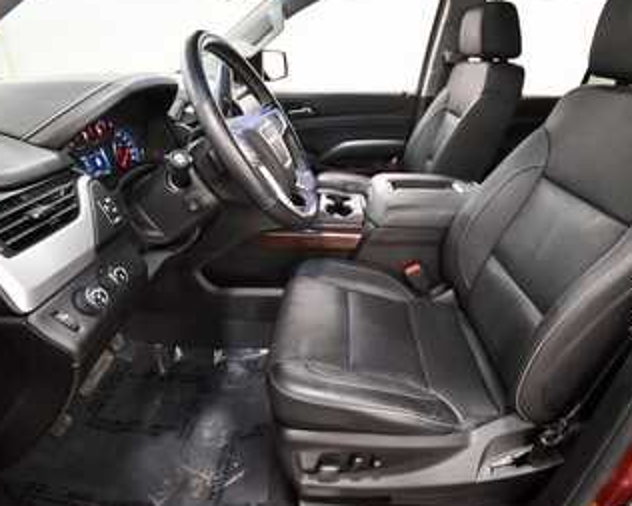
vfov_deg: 70.9
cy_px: 255
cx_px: 340
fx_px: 356
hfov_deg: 83.1
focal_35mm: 19
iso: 3200
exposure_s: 1/100
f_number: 4.8
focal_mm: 11
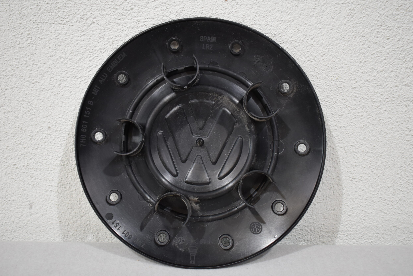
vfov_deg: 31.2
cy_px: 139
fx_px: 493
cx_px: 202
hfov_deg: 45.4
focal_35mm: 43
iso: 800
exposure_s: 1/160
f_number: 4.2
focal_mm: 28
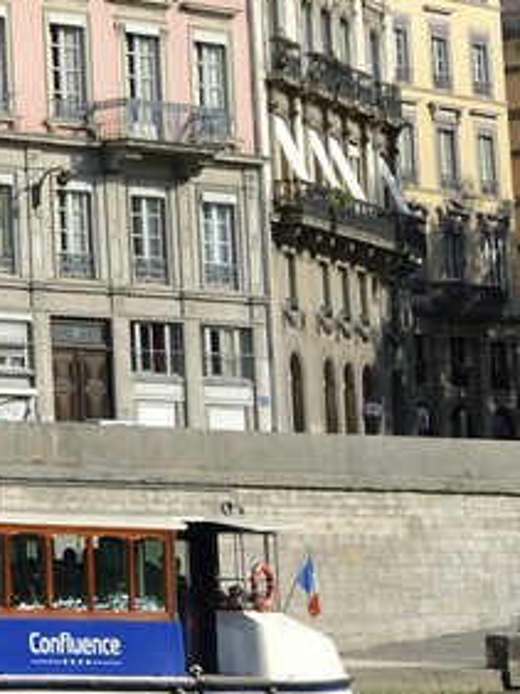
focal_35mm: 169
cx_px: -1136
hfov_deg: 7.5
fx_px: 3390
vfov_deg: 11.6
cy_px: 71
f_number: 7.1
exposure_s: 1/320
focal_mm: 31
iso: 100
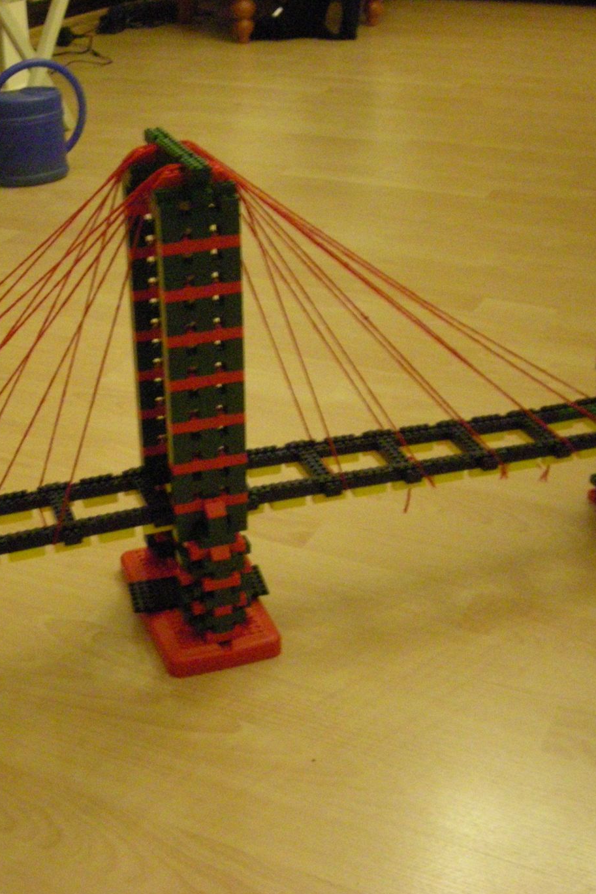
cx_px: 186
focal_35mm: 49
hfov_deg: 27.3
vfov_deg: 40.3
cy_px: 450
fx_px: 1216
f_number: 2.8
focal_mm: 5.7
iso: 684
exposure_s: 1/8
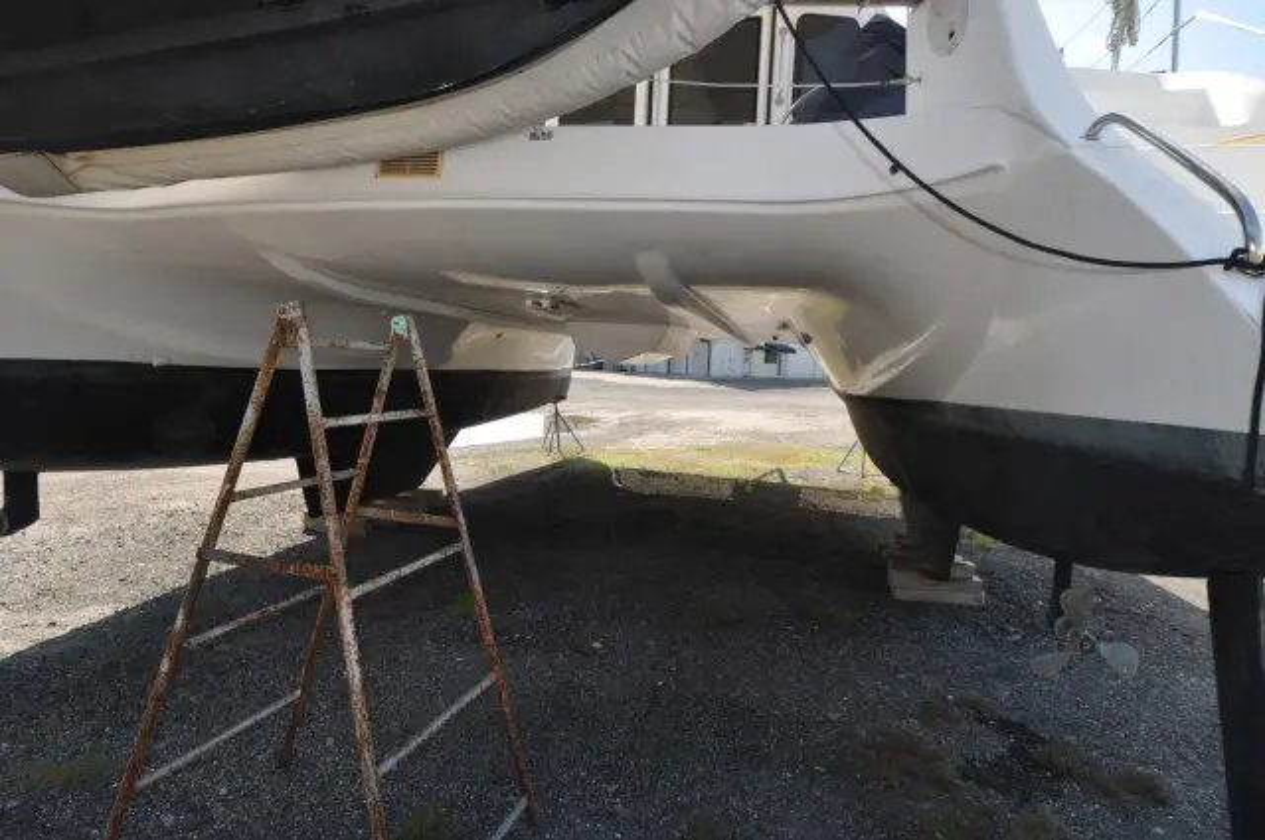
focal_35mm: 21
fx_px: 737
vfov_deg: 59.4
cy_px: 420
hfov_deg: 81.3
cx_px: 632
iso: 200
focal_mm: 14
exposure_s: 1/200
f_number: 9
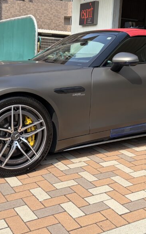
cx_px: 61
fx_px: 306
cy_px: 91
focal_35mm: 48
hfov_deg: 26.8
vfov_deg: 41.6
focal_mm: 5.96
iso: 50
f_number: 1.6
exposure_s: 1/2141
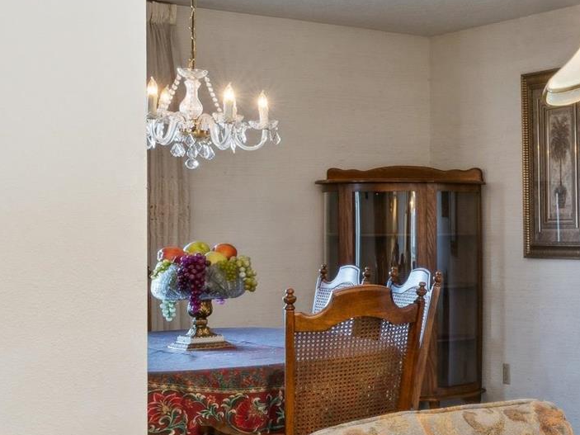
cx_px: 843
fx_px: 1091
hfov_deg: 24.1
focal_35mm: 65
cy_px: 229
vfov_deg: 22.5
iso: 400
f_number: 13
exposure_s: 1/13
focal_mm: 15.5
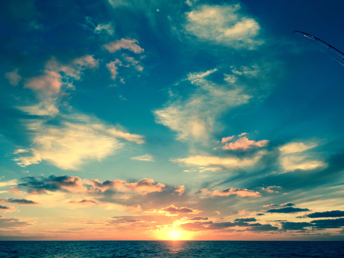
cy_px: 129
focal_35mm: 29
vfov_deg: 48.2
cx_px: 172
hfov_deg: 61.7
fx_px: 288
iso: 32
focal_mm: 4.15
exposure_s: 1/775
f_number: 2.2
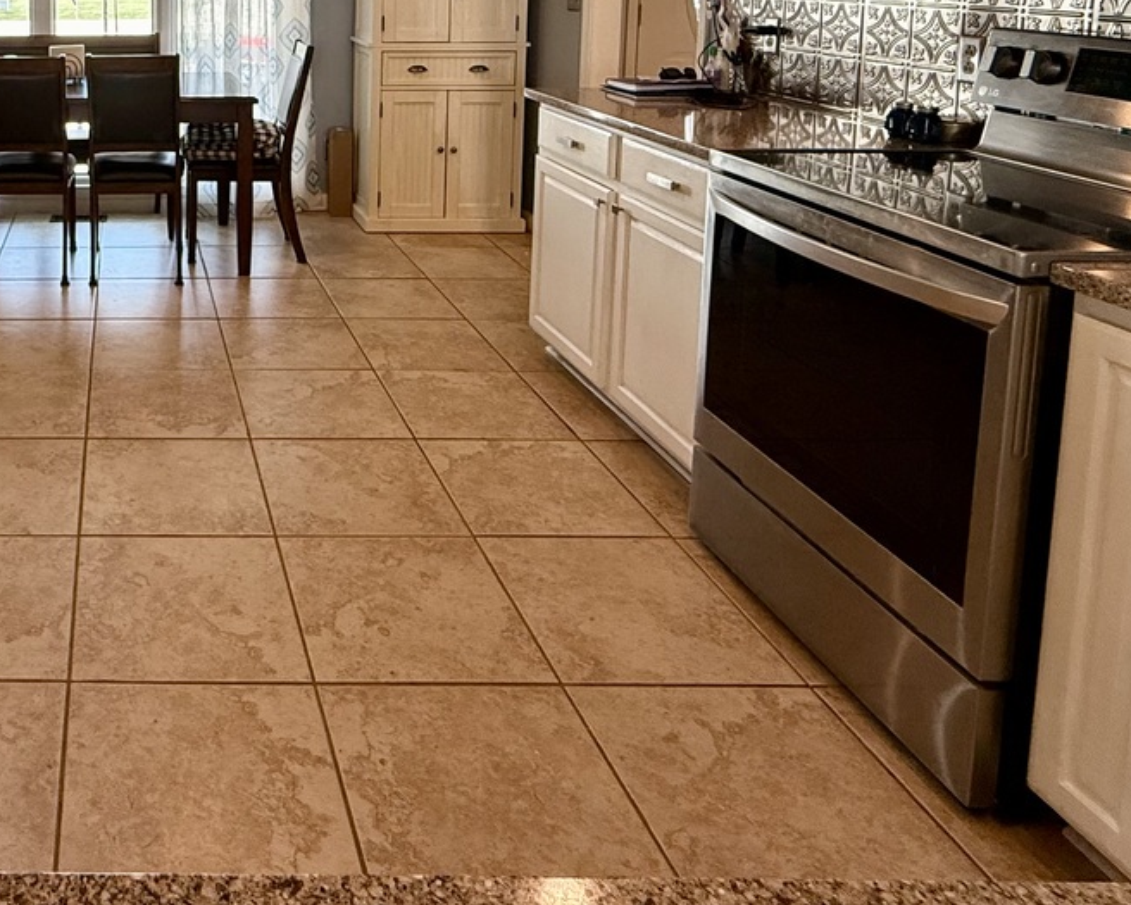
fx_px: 1004
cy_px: 55
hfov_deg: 51.8
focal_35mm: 30
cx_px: 114
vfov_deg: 43.4
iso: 200
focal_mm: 2.22
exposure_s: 1/120
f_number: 2.2
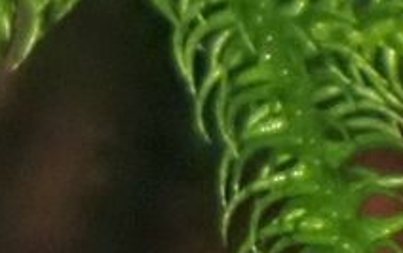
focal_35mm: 569
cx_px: -112
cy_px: 263
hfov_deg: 3.7
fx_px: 6256
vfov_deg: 2.3
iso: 1600
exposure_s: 1/100
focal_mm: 18
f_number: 14
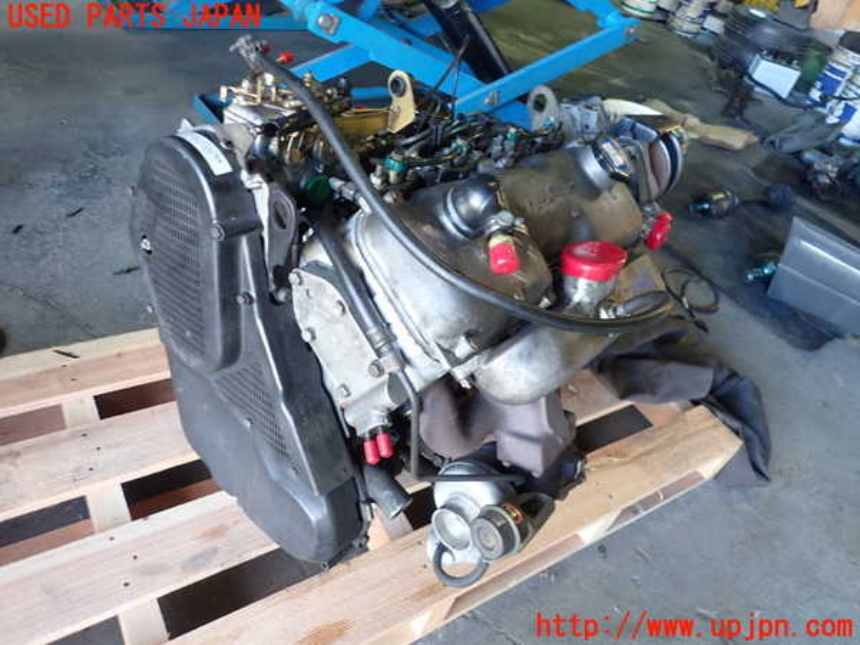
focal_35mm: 25
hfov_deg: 69.4
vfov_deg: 54.9
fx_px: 621
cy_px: 322
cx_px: 430
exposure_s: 1/40
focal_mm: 4.5
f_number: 2
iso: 200
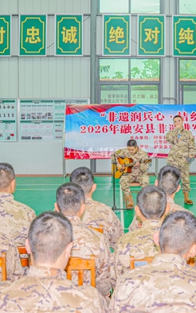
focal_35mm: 56
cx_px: 165
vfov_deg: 36.3
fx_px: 478
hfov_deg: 22.8
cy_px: 155
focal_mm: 24
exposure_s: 1/125
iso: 500
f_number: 4
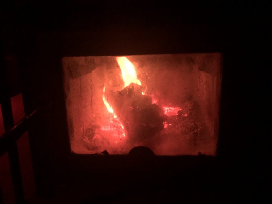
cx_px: 136
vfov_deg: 49.7
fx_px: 220
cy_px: 102
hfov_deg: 63.4
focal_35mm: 28
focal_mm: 3.99
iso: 500
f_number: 1.8
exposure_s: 1/4
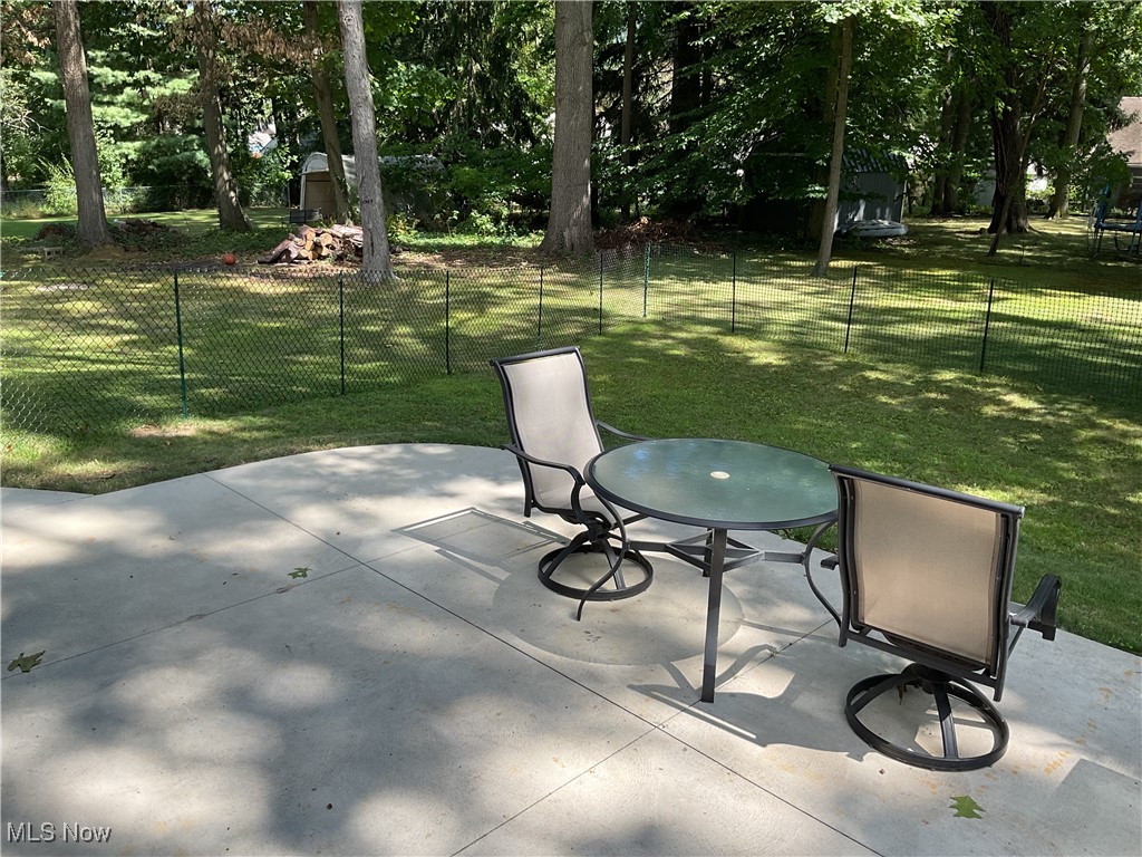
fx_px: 957
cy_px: 428
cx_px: 571
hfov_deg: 61.7
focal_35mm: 29
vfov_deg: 48.2
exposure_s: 1/375
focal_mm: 3
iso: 16
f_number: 1.8
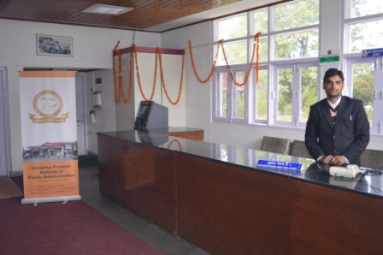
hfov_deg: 53.2
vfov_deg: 36.8
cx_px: 192
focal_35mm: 36
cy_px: 128
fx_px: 383
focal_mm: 24
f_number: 4
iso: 450
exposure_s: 1/60
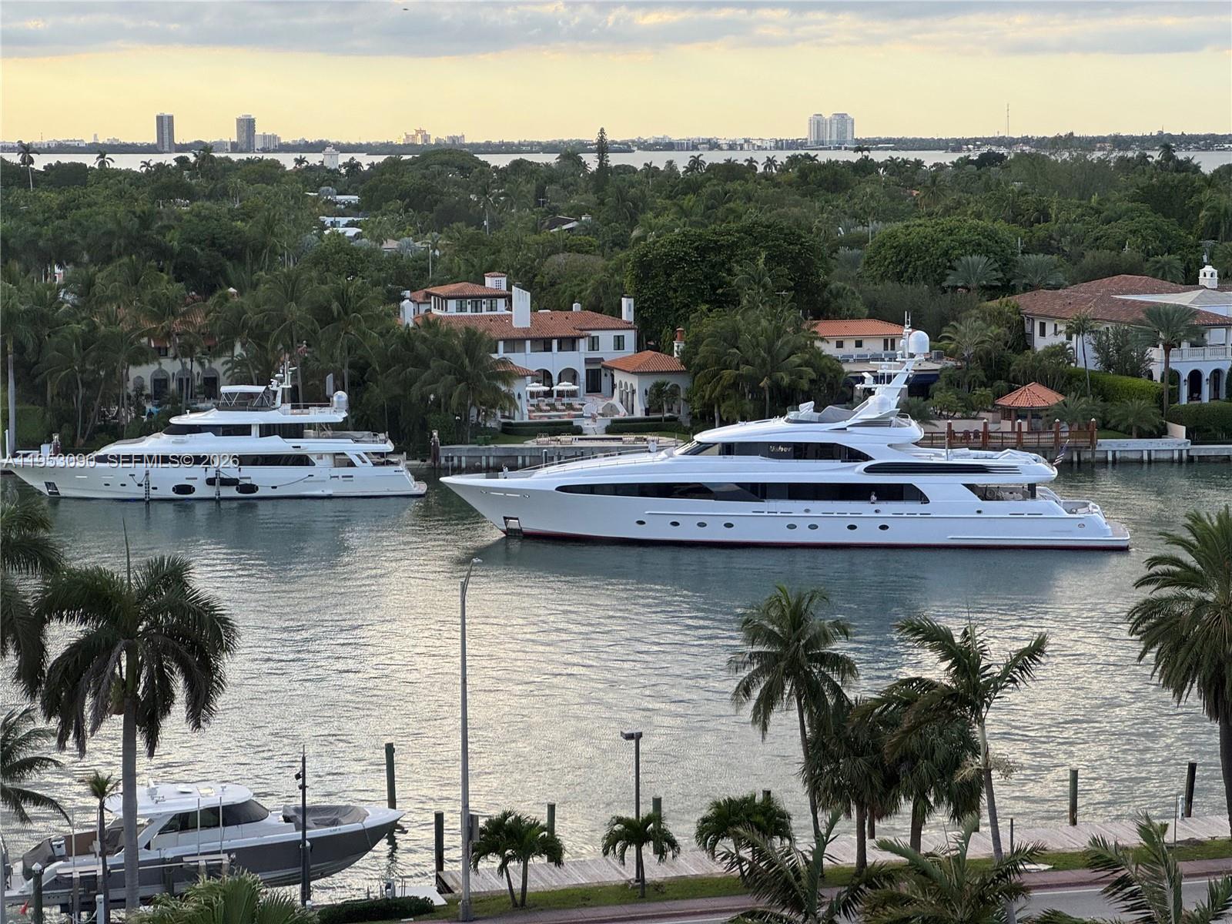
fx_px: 2740
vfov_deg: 19.1
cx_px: 616
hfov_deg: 25.3
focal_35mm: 77
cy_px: 462
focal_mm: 9
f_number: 2.8
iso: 40
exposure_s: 1/99
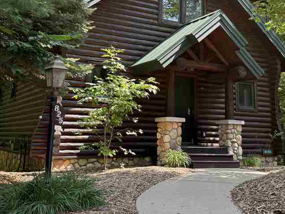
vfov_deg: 29.3
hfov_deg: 39.5
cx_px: 172
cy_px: 31
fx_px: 395
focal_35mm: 48
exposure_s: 1/470
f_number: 1.78
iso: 100
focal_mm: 6.76
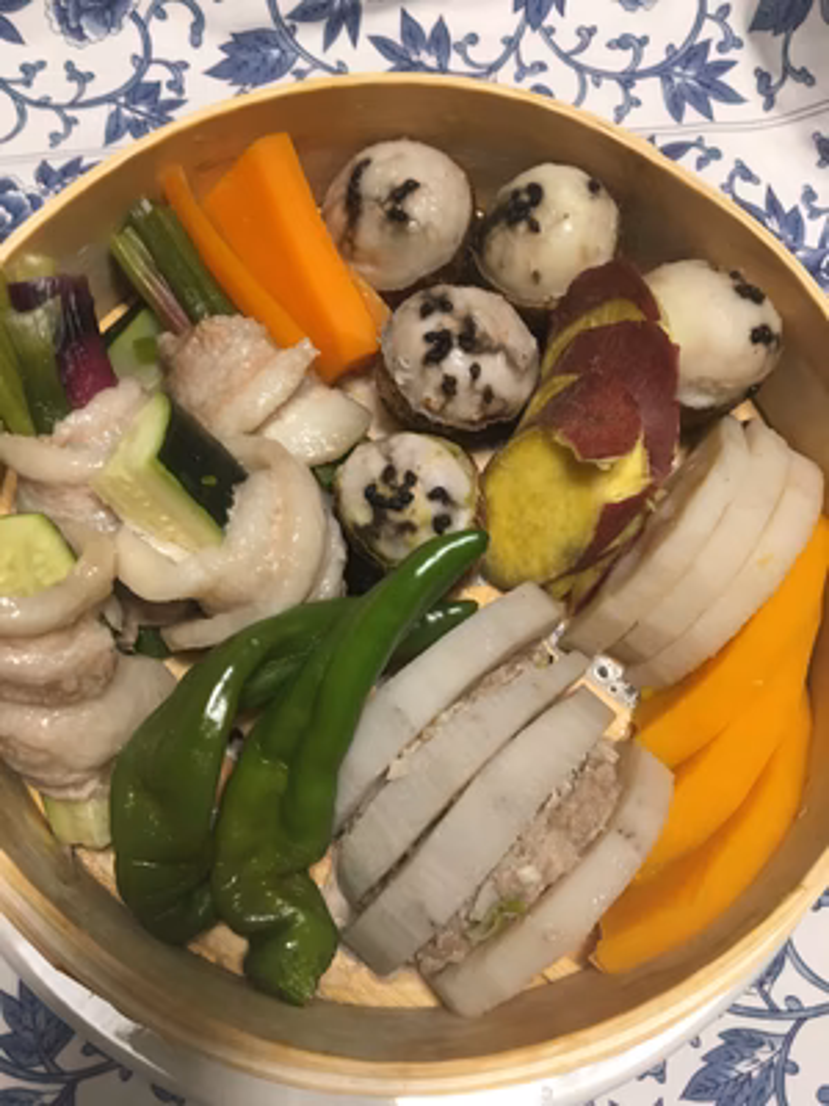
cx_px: 414
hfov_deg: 48.2
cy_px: 553
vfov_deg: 61.7
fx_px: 926
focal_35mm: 29
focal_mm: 4.15
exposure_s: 1/30
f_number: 2.2
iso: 100
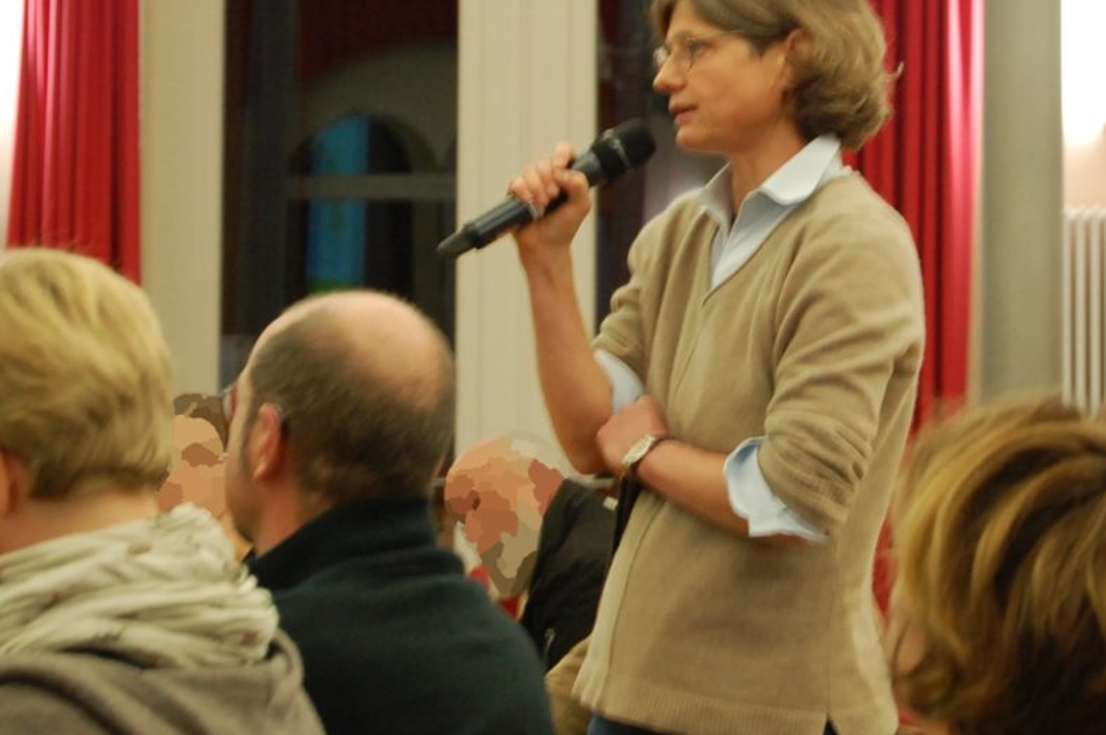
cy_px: 211
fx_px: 3860
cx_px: 618
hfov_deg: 16.3
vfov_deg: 10.9
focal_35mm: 126
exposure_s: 1/8
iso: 900
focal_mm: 55
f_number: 5.6
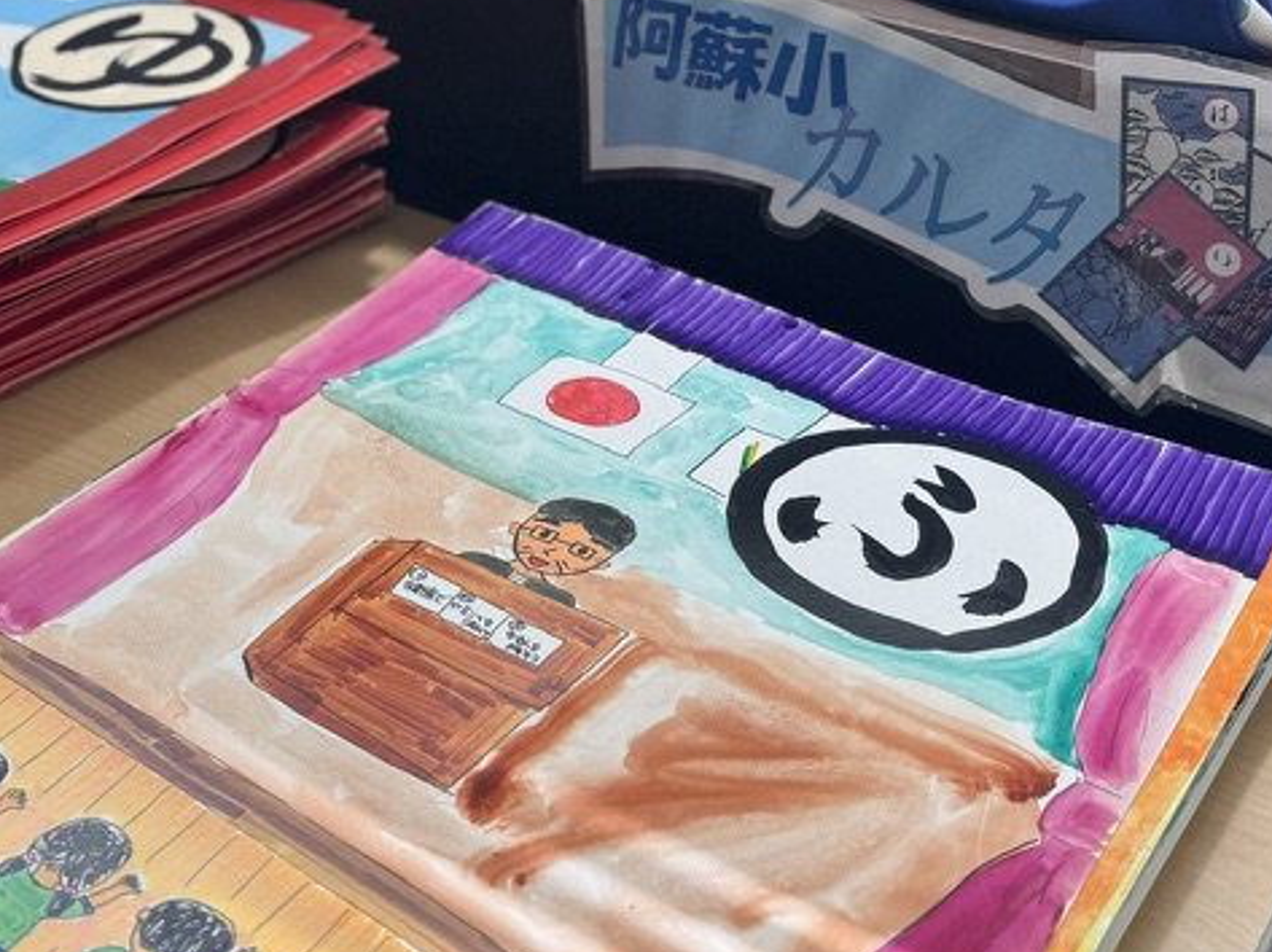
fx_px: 1909
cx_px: 253
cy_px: 129
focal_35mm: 52
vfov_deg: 27.2
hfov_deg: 35.6
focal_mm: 6.76
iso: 80
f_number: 1.78
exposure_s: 1/439
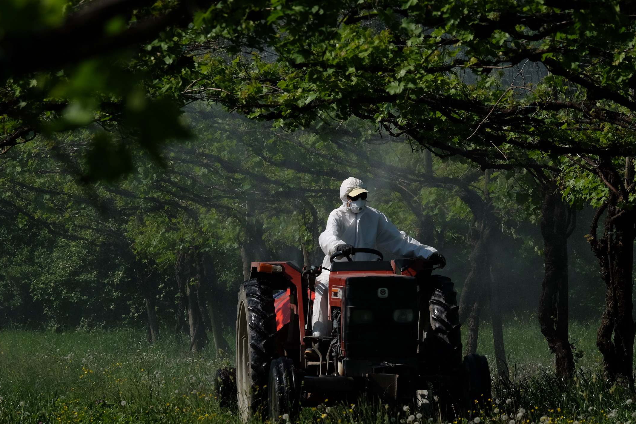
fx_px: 5971
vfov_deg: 4.1
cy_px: 201
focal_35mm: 338
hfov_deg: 6.1
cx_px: 352
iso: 200
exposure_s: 1/420
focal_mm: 200
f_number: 11
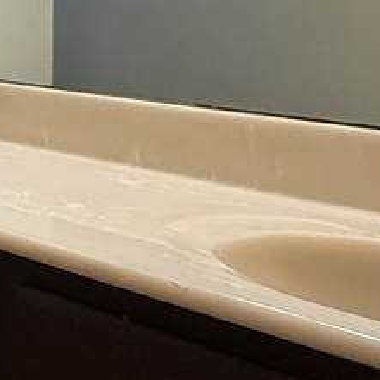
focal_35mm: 72
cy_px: -69
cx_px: -347
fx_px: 894
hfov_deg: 17.9
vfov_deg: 22.2
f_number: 2.2
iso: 250
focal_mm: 2.22
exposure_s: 1/120
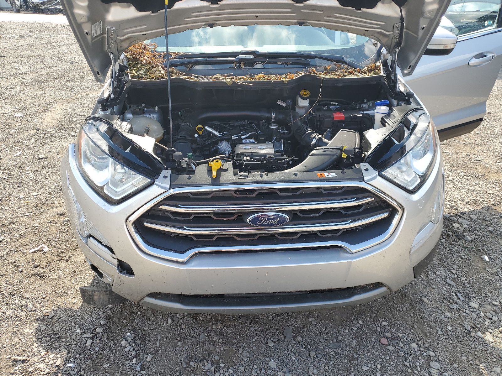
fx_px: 377
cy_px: 188
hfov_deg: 67.3
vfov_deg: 53.1
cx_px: 251
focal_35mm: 26
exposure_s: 1/833
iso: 50
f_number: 1.5
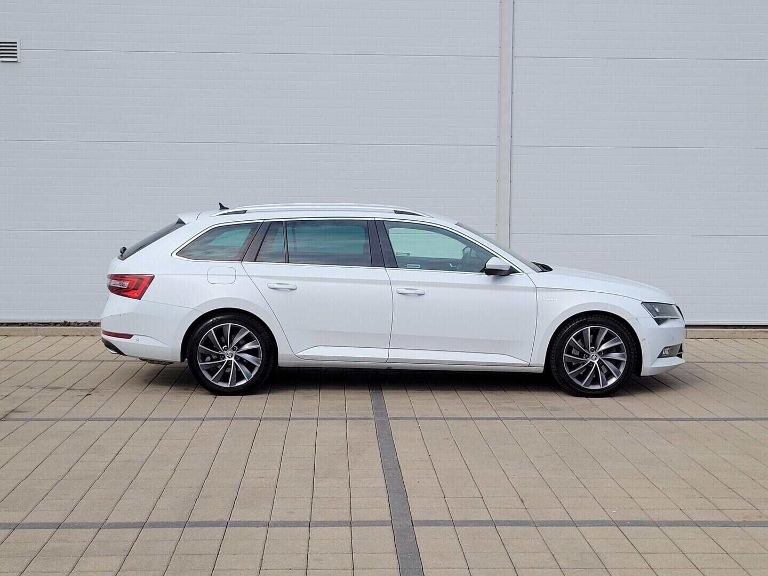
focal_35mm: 26
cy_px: 288
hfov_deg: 67.3
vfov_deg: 53.1
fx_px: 577
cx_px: 384
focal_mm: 5.4
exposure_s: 1/1718
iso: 40
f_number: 1.8
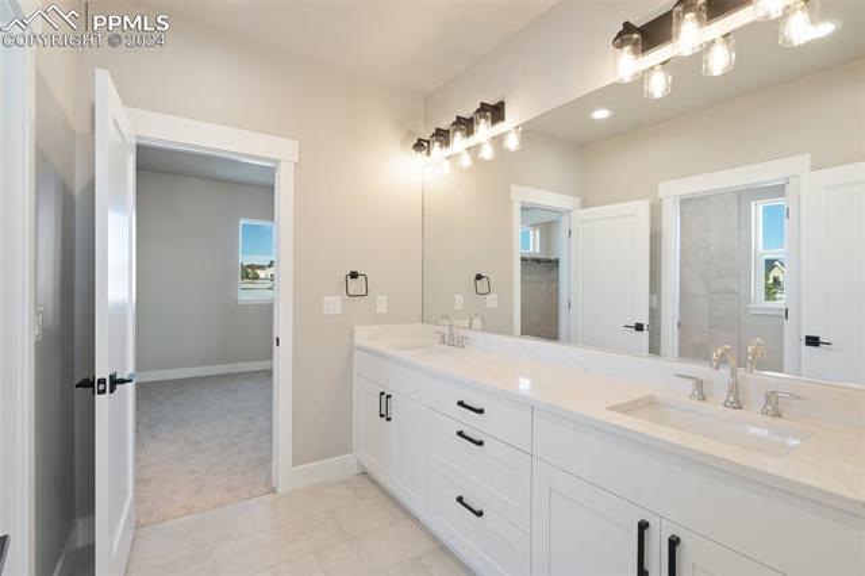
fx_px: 384
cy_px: 288
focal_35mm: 16
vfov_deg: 73.7
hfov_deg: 96.8
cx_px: 432
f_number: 7.1
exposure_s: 1/10
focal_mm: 16
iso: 250
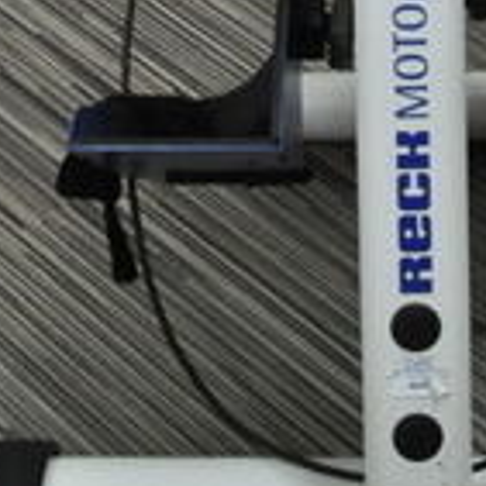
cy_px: -174
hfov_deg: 13.4
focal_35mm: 130
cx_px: 276
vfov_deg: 12.9
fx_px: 2065
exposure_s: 1/100
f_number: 5
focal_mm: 18
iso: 1600
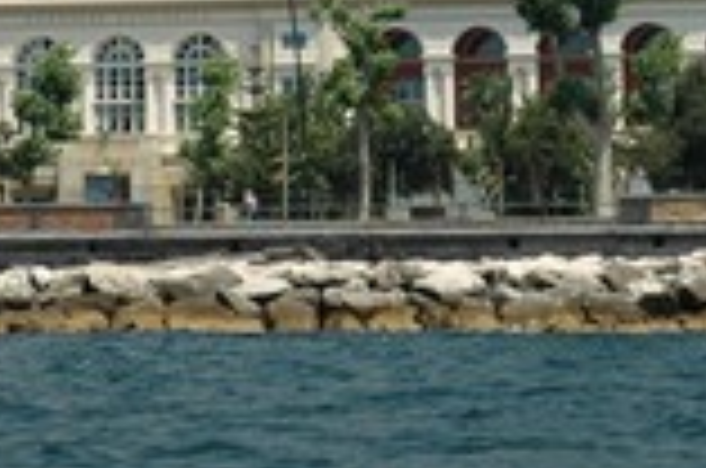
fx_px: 3738
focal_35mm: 191
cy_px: -90
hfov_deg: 10.8
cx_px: 468
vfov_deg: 7.1
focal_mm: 50
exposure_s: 1/350
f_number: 9.5
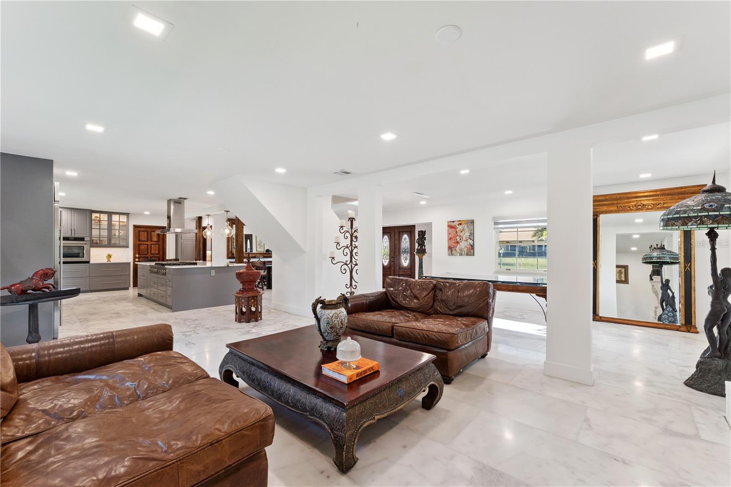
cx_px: 366
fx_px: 300
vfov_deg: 78.1
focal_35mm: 15
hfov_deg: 101.2
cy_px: 244
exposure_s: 1/50
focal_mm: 14.8
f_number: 11
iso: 800
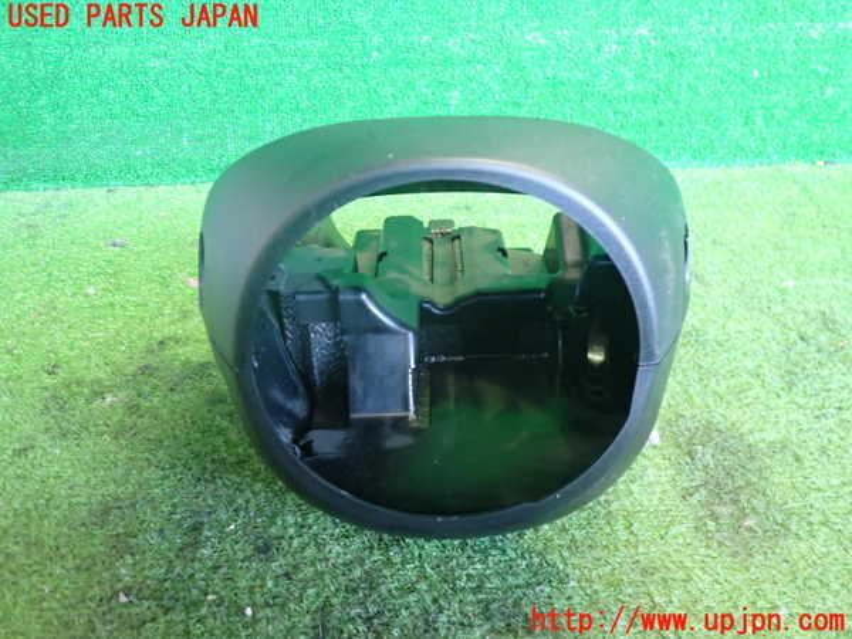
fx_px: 738
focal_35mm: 30
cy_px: 320
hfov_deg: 60.0
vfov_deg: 46.8
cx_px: 426
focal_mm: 5.4
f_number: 2.3
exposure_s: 1/30
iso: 640
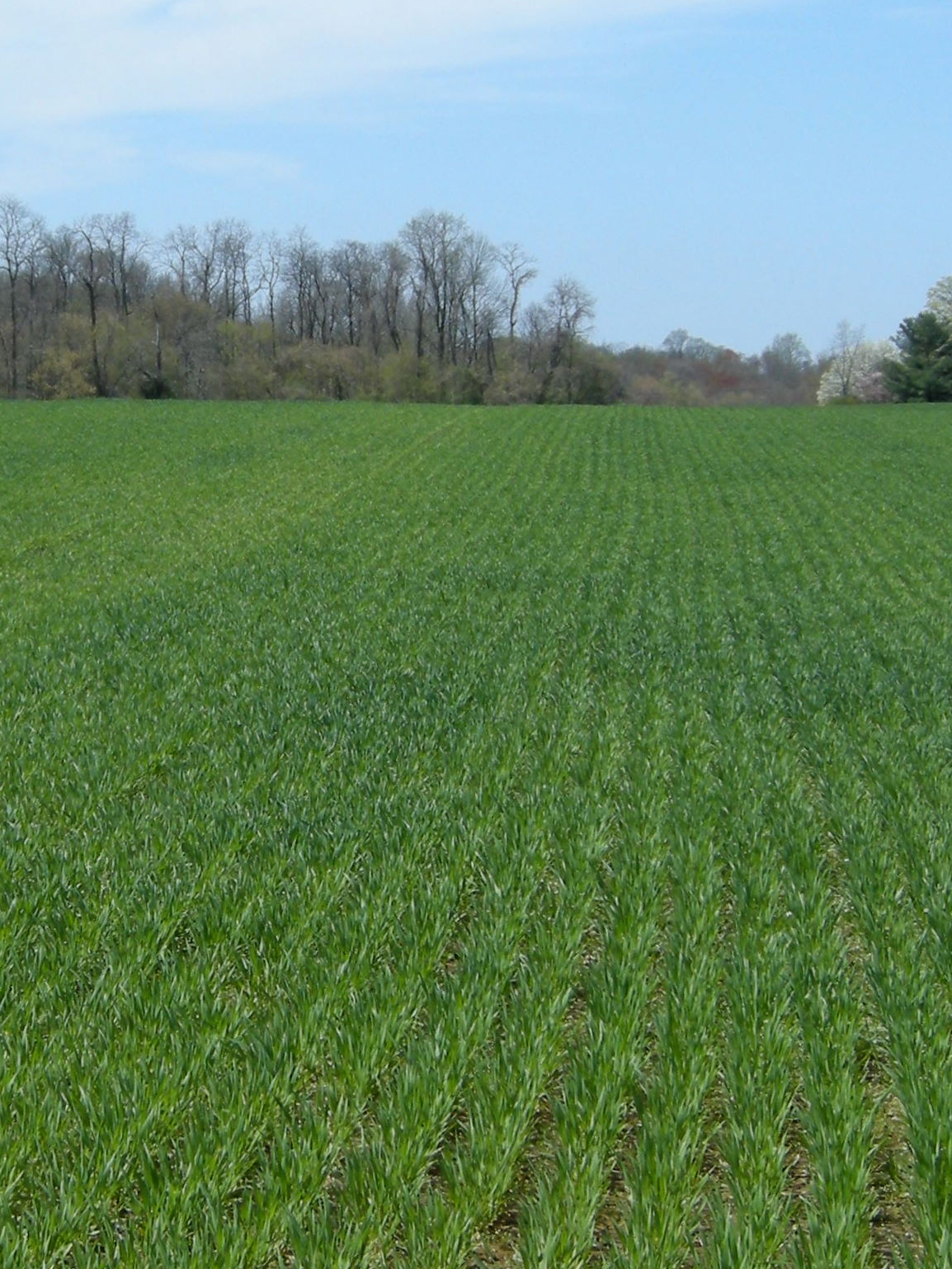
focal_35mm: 91
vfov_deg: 21.4
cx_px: 156
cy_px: 404
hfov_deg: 16.1
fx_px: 3336
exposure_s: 1/634
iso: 64
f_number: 3.4
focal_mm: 7.5
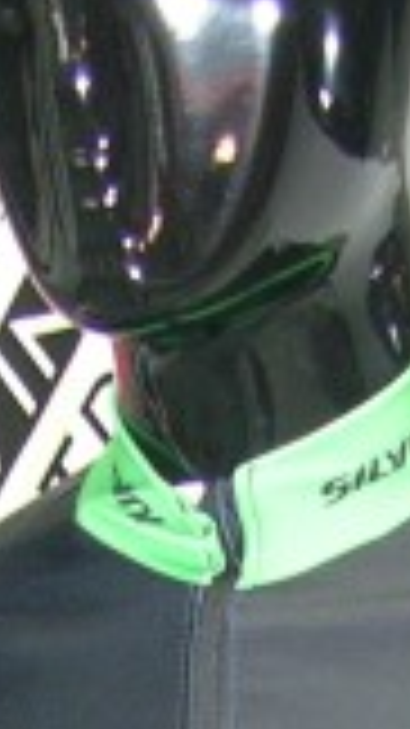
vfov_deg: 7.7
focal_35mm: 248
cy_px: 2061
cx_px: 261
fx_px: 4798
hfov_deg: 4.9
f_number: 2.8
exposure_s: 1/30
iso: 100
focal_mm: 9.2
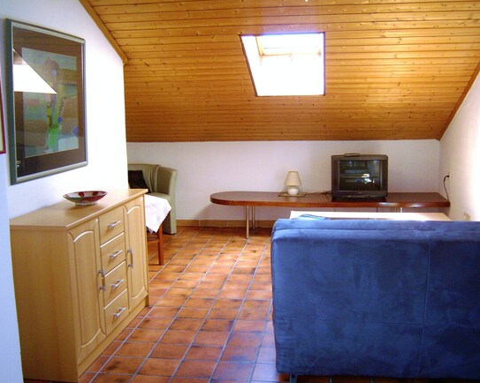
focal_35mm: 38
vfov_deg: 39.1
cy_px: 190
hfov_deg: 47.9
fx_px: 540
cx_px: 232
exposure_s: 1/60
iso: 80
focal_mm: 7.5
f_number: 2.8
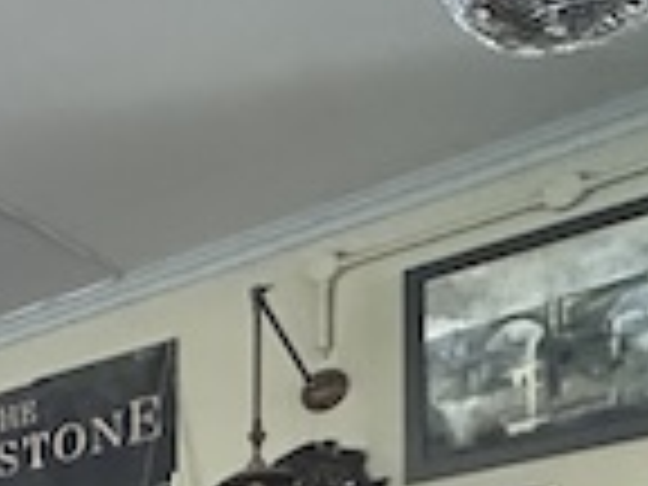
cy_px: 918
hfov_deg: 17.9
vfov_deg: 15.7
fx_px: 1460
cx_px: -626
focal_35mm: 78
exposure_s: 1/50
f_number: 2.2
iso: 640
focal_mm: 2.22
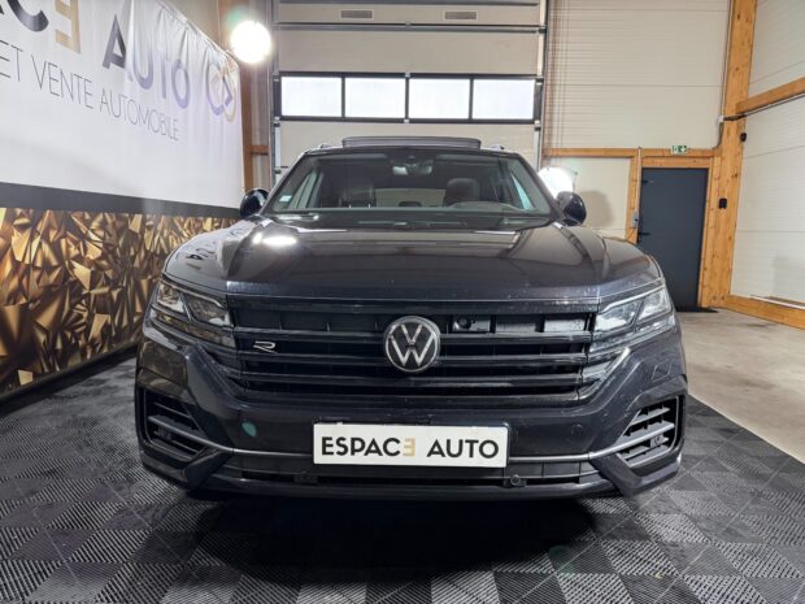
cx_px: 402
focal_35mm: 24
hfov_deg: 71.6
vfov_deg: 56.8
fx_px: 558
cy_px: 302
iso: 640
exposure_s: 1/50
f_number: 1.78
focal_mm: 6.76
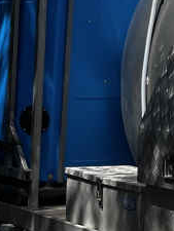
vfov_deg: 12.3
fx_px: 1058
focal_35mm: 158
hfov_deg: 8.8
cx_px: 375
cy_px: -10
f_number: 1.6
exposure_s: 1/4016
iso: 50
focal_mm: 5.1
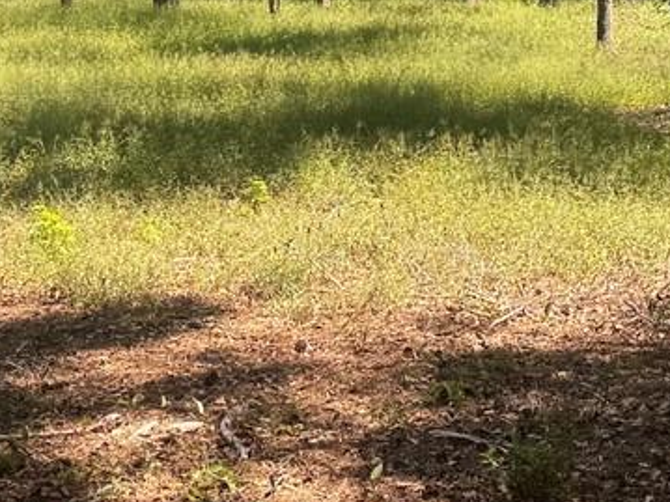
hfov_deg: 18.3
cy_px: 97
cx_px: 429
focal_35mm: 107
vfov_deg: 13.8
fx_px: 2070
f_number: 1.78
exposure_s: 1/900
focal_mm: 6.76
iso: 80
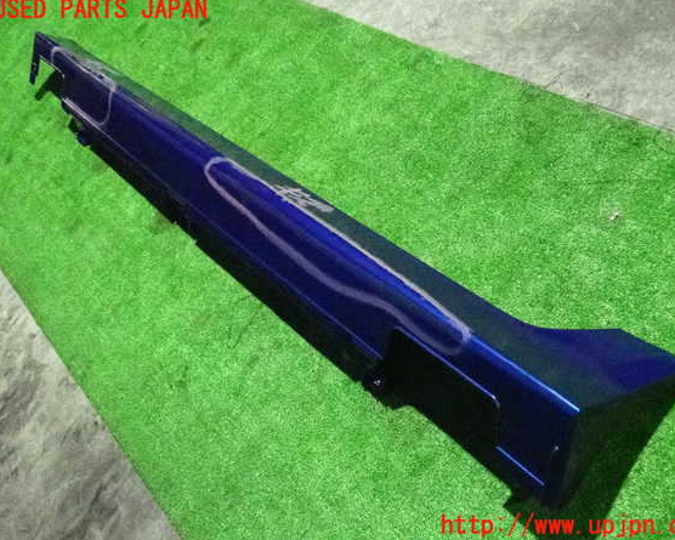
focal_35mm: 40
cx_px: 351
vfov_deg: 37.3
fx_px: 799
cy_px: 268
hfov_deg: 45.8
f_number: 2.7
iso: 6400
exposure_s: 1/125
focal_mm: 6.83
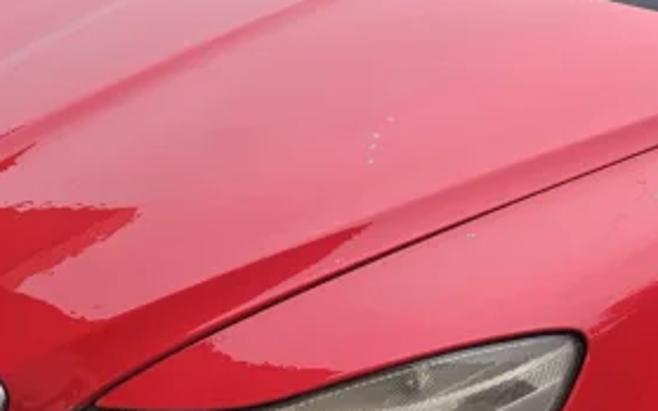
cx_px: 712
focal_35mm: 84
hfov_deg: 23.3
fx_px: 1505
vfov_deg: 15.5
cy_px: 135
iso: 40
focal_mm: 6.3
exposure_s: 1/100
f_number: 1.7
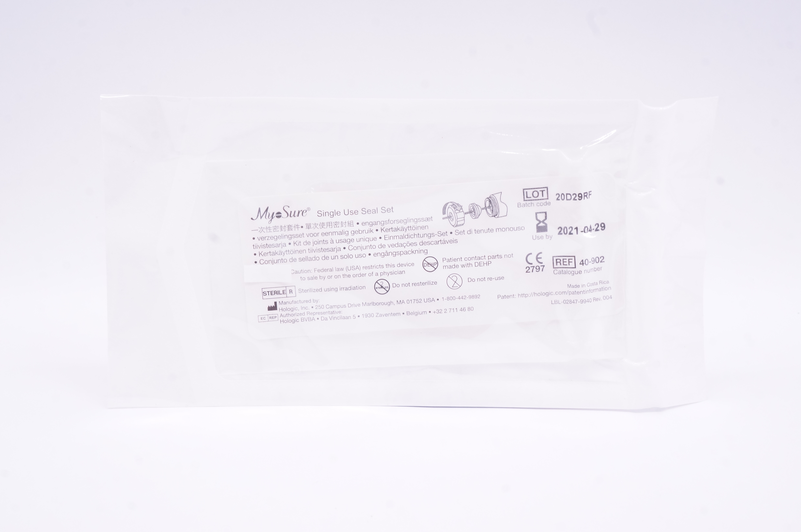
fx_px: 1100
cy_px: 266
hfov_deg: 40.0
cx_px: 400
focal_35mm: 50
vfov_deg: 27.2
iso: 800
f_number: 14
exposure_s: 1/20
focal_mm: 33
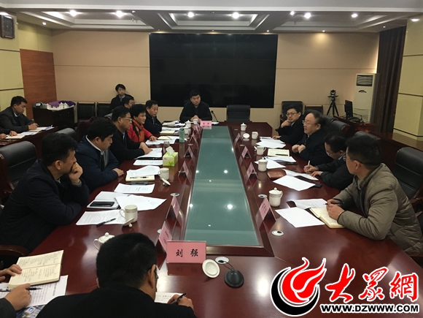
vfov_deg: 48.2
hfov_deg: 61.7
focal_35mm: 29
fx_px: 354
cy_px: 159
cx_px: 212
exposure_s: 1/33
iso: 160
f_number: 2.2
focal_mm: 4.15
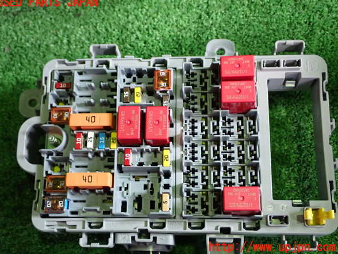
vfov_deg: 28.6
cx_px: 166
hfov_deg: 37.5
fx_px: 498
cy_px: 125
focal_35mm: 51
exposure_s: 1/50
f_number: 3.2
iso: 400
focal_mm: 9.01
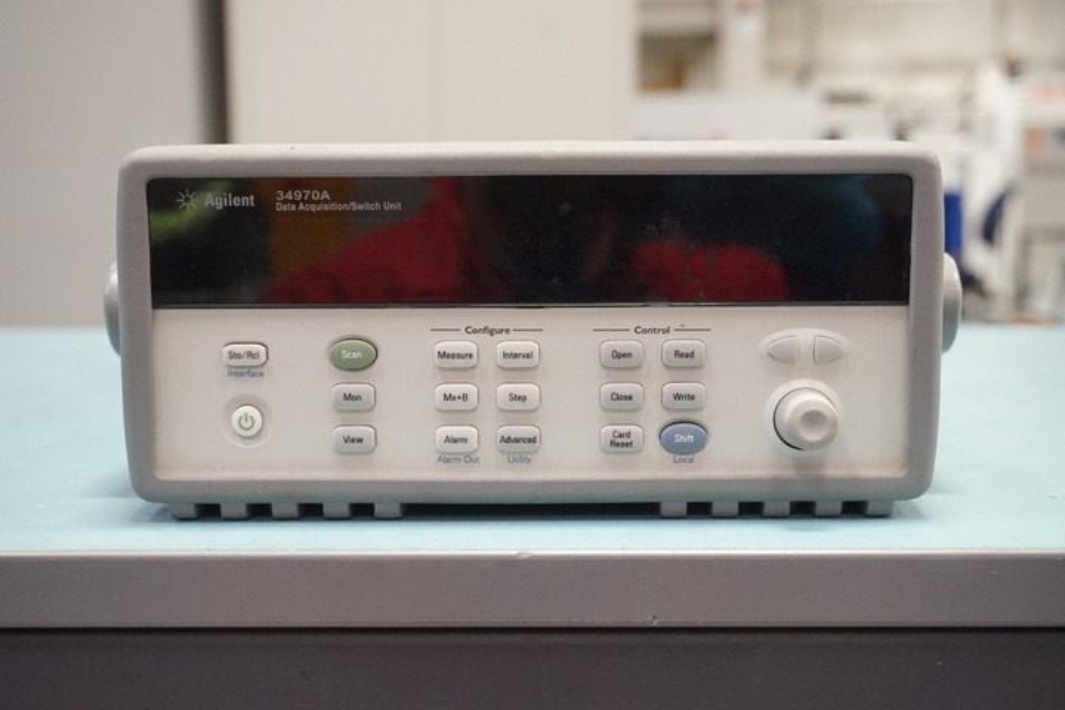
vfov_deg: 28.9
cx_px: 532
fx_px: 1376
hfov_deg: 42.3
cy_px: 355
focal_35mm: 46
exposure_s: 1/60
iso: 2500
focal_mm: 31
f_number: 5
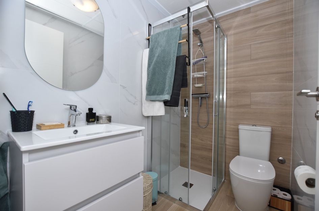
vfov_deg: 77.0
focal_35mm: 15
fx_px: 133
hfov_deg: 100.5
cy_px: 106
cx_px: 160
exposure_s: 1/125
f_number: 4.5
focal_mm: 10
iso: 200
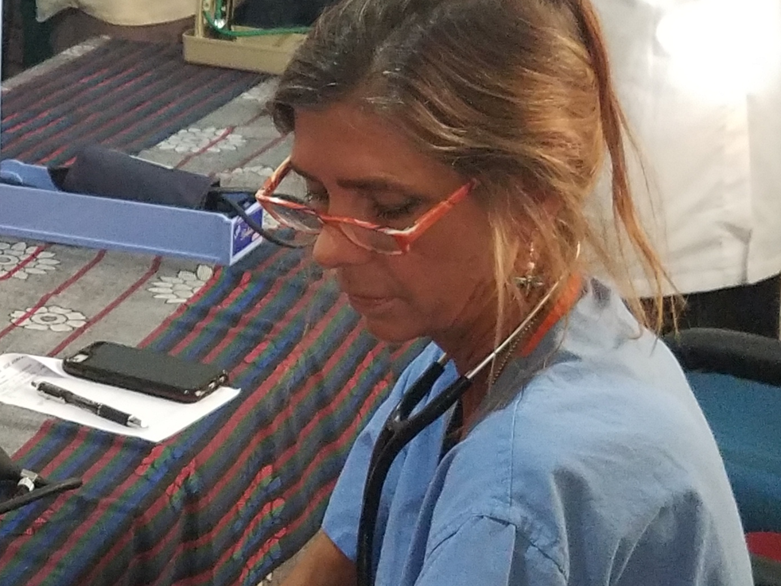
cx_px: -56
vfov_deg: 19.4
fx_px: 1715
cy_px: 268
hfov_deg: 24.1
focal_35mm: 76
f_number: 1.7
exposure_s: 1/20
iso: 250
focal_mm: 4.2
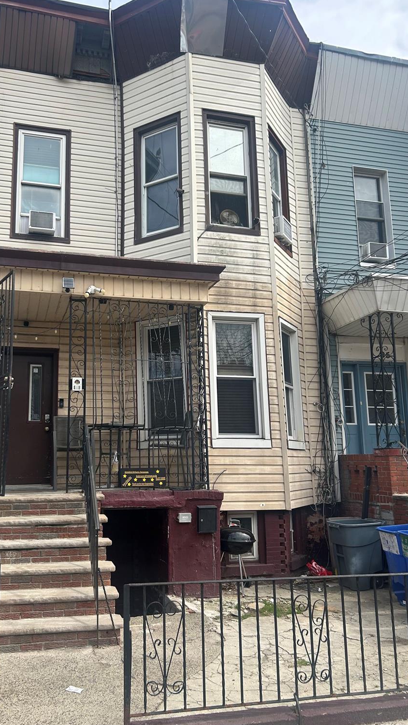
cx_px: 150
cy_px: 361
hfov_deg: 39.9
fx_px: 558
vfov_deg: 66.1
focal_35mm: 29
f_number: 1.5
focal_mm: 5.7
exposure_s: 1/2841
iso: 50
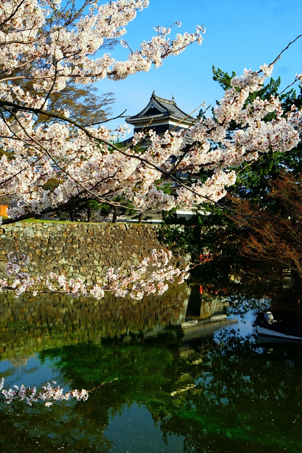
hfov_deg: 28.9
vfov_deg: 42.3
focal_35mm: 46
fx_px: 585
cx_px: 151
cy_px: 226
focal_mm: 31
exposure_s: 1/200
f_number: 8
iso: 100
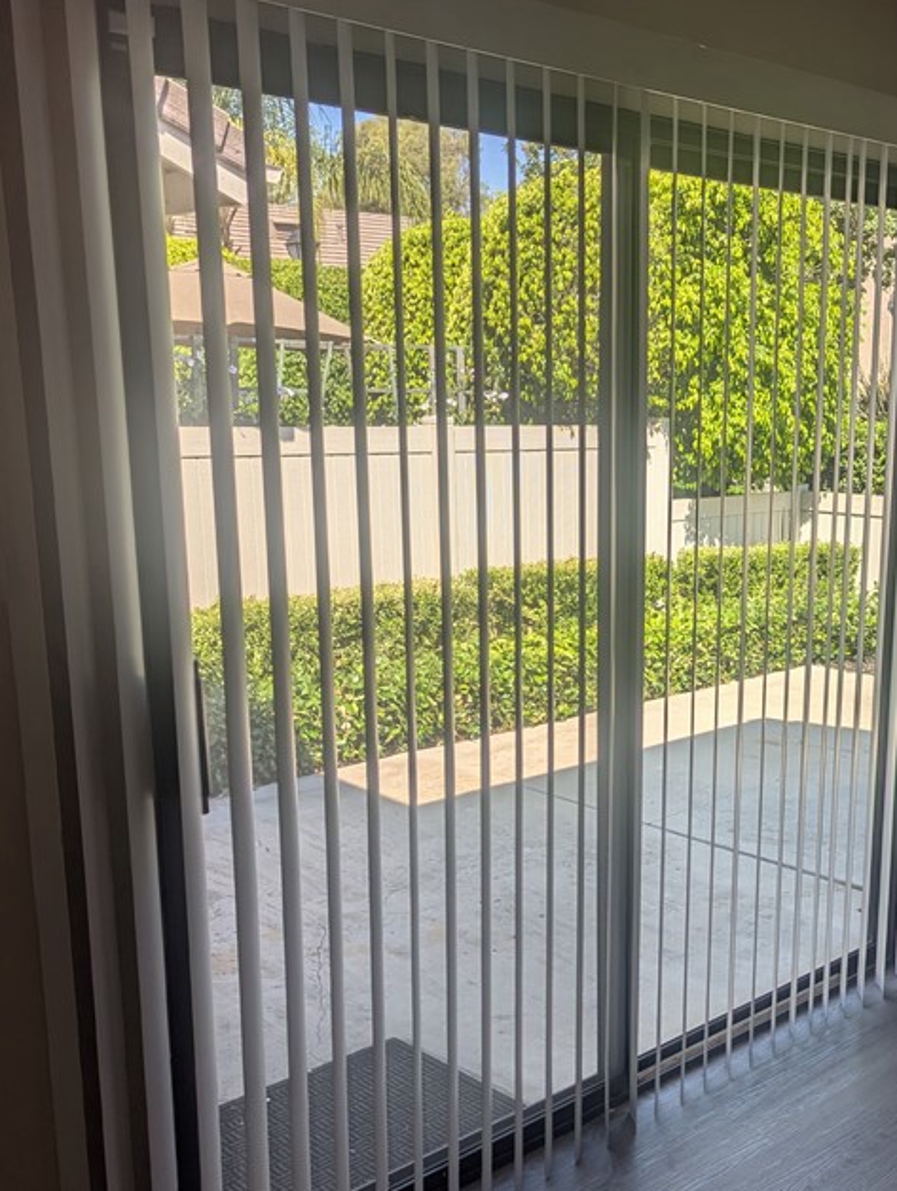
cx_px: 623
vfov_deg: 47.7
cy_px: 682
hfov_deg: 36.4
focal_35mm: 39
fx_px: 1344
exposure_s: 1/976
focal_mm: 6.81
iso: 44
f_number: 1.85
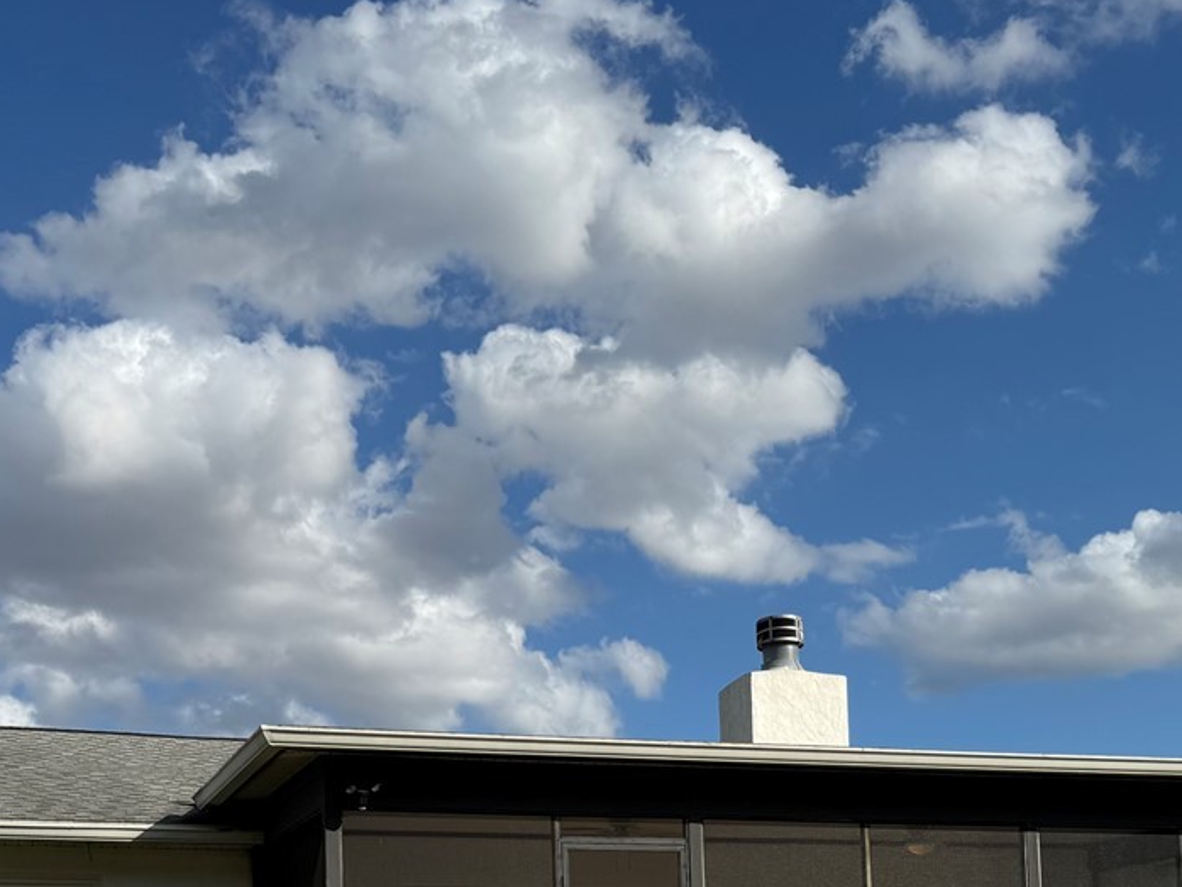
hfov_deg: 34.9
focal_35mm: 55
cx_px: 564
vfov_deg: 25.0
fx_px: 1879
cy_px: 928
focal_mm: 6.76
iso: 80
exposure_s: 1/7092
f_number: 1.78
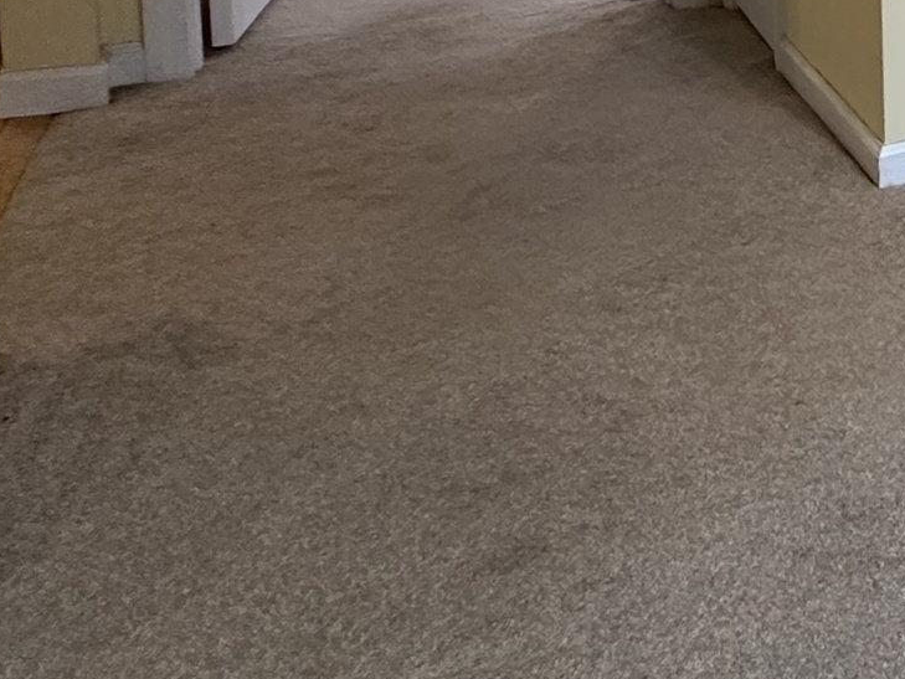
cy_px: -315
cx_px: 1577
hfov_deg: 22.1
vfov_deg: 21.3
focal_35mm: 59
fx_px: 1543
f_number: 2.2
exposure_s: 1/120
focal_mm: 2.22
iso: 250
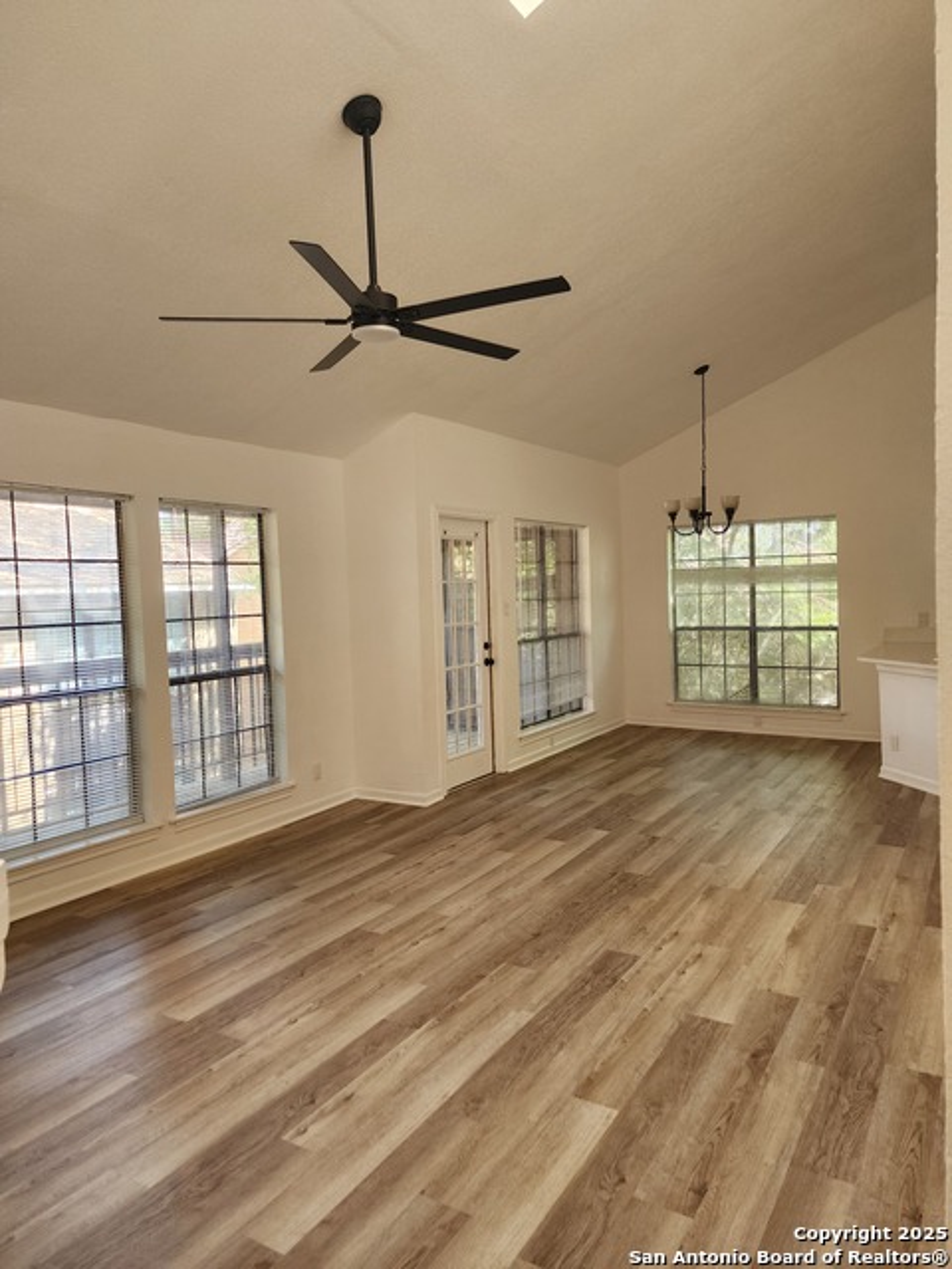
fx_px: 843
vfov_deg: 73.9
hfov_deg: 58.9
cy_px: 634
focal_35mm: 23
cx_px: 476
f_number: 1.8
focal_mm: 6.4
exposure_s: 1/120
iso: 200
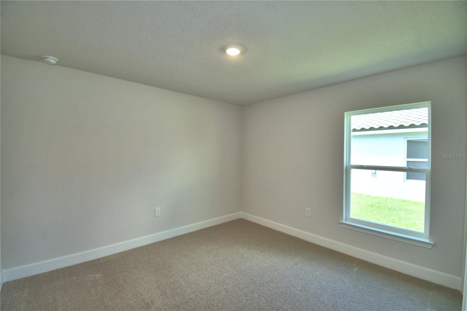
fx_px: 195
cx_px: 234
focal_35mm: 15
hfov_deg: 100.4
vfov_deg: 77.3
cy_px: 156
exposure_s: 1/60
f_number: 4.5
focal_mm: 10
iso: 160
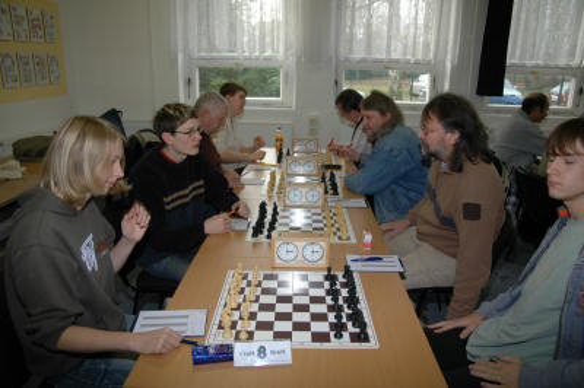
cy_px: 194
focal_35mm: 27
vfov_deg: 47.9
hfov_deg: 67.4
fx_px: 438
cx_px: 292
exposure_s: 1/60
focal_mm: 18
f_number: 4
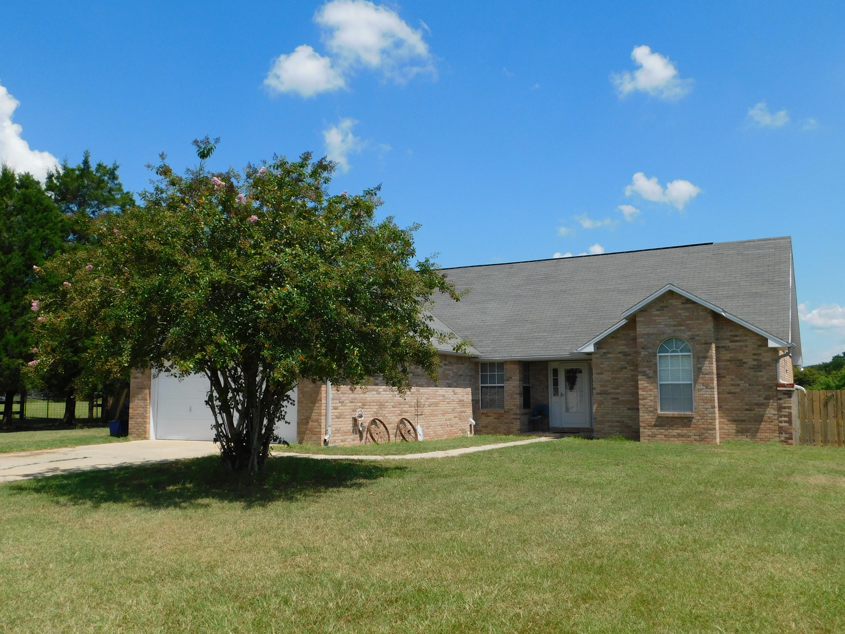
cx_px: 422
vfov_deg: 46.8
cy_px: 317
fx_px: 732
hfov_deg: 60.0
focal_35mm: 30
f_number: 6.4
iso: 125
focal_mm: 5.3
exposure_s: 1/500
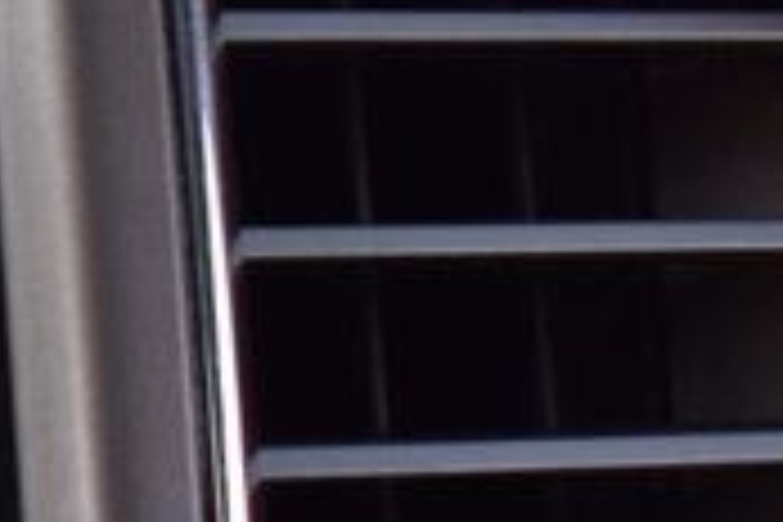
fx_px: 5197
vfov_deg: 5.7
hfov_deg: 7.7
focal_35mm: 239
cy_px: 954
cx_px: -1458
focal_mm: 27
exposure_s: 1/15
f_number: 6.3
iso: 800
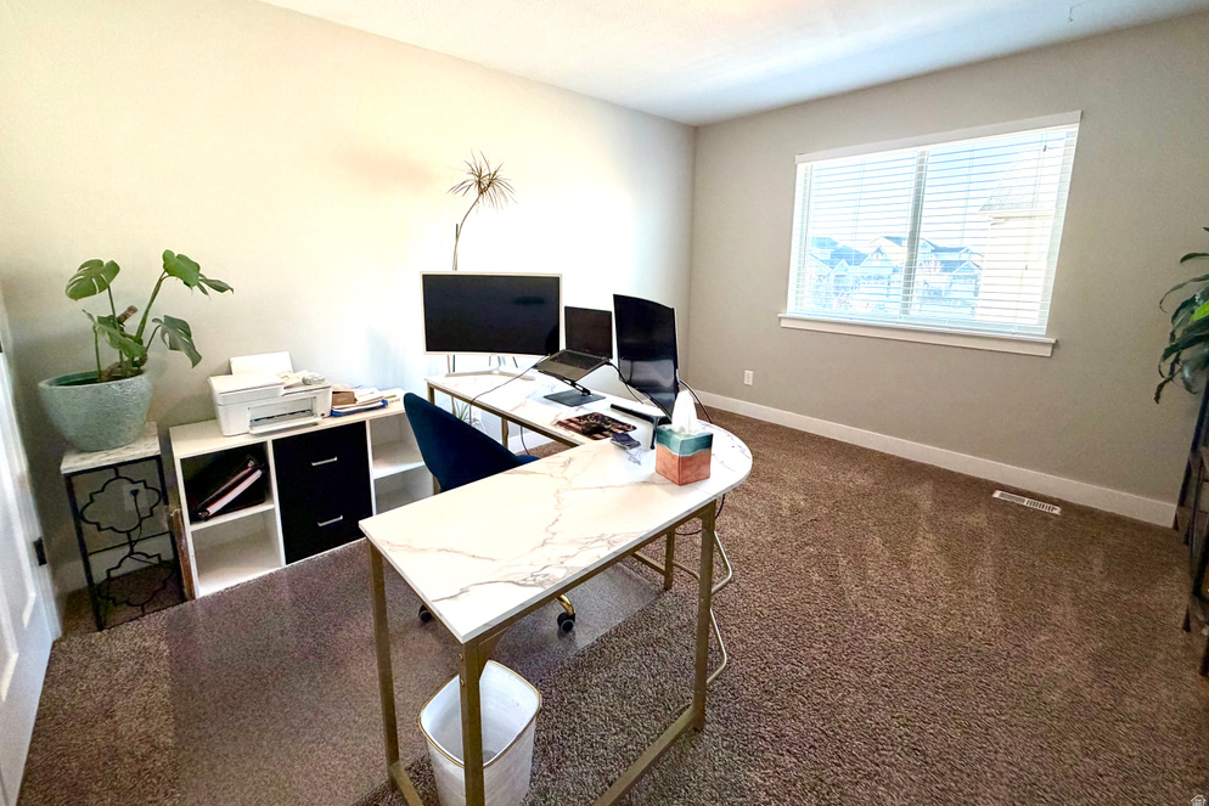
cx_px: 587
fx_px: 504
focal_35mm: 15
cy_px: 346
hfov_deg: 100.4
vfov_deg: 76.9
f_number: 2.2
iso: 250
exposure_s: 1/60
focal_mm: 2.22
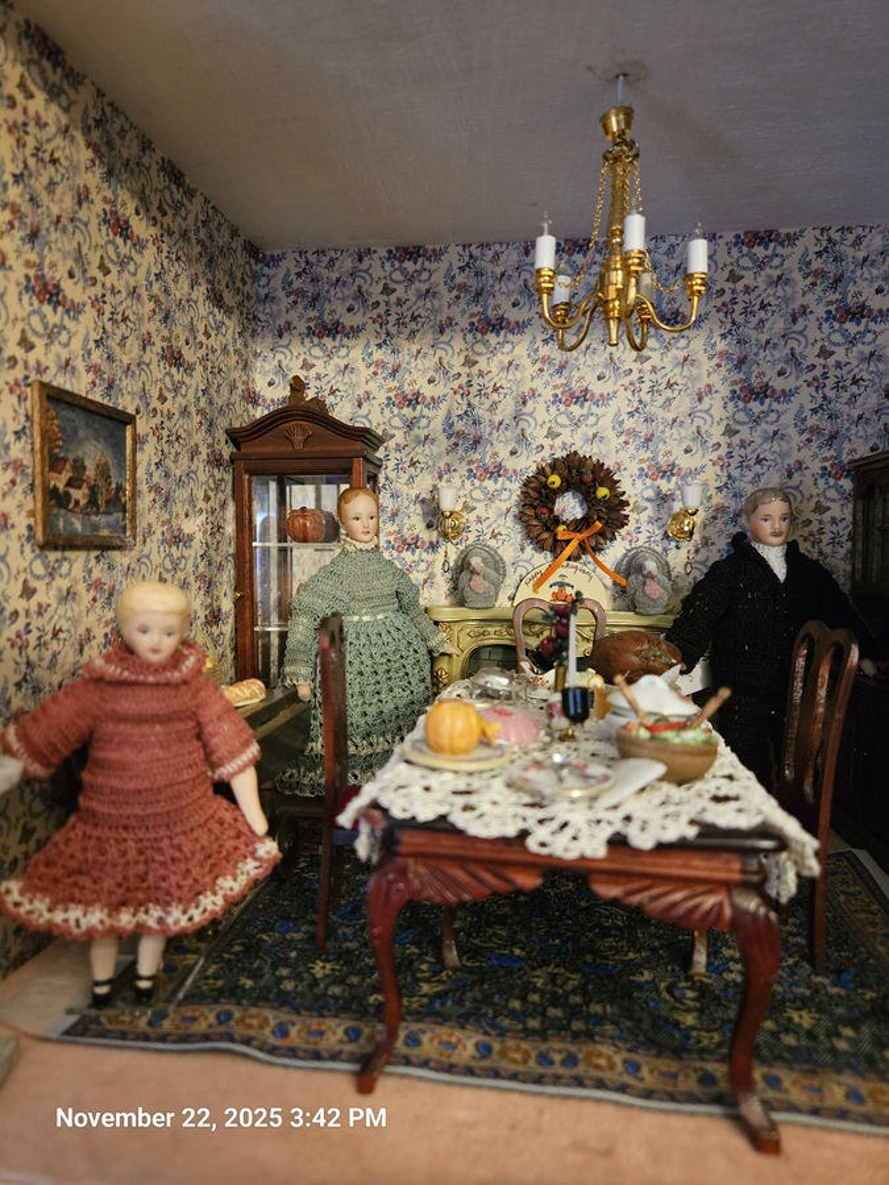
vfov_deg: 73.9
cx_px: 444
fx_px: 788
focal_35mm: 23
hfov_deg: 58.9
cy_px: 592
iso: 500
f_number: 1.8
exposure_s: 1/30
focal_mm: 5.4
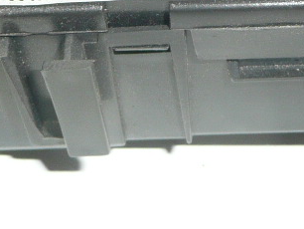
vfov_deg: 12.5
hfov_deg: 16.8
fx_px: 1028
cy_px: -15
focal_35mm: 117
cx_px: 165
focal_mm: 4.6
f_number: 3.3
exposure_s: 1/60
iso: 100
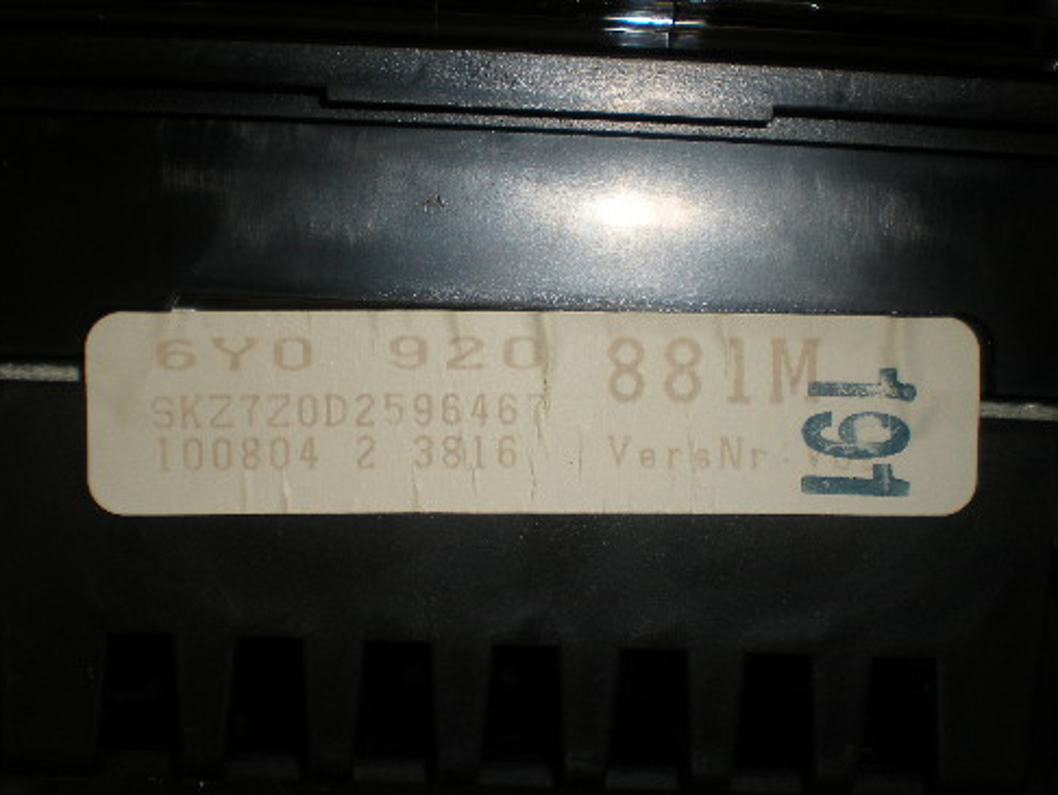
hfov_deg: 38.2
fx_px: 1529
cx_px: 529
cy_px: 449
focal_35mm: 50
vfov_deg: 29.1
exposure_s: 1/60
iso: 64
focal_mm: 6.3
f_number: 4.6
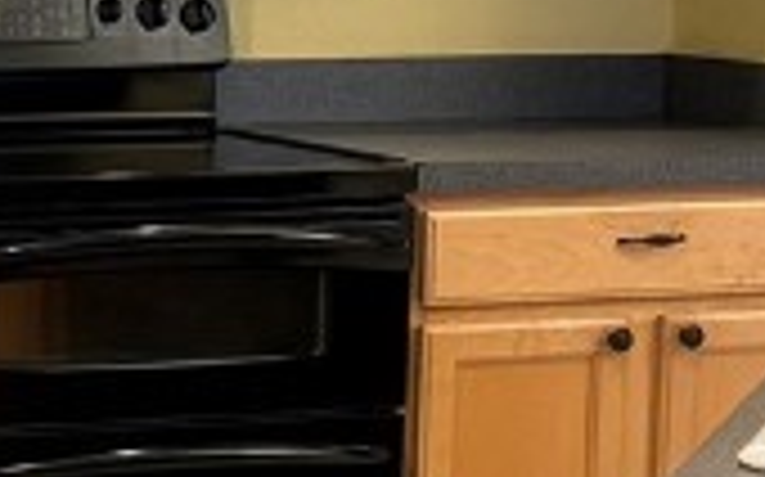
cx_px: -315
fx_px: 3188
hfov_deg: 13.1
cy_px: 252
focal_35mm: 153
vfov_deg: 8.6
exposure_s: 1/60
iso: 250
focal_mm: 6.76
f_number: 1.78
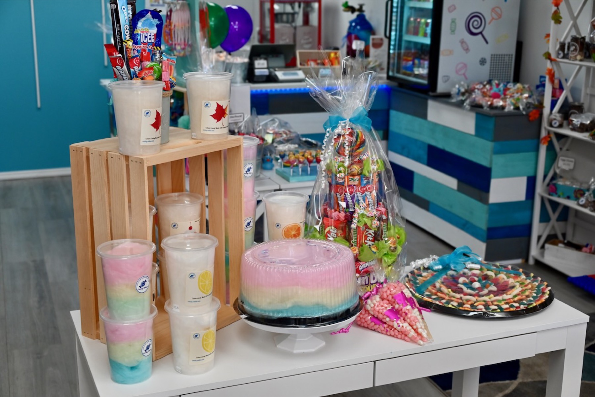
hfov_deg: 41.1
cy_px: 198
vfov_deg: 28.1
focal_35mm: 48
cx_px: 298
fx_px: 794
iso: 1400
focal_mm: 48
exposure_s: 1/125
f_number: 5.6
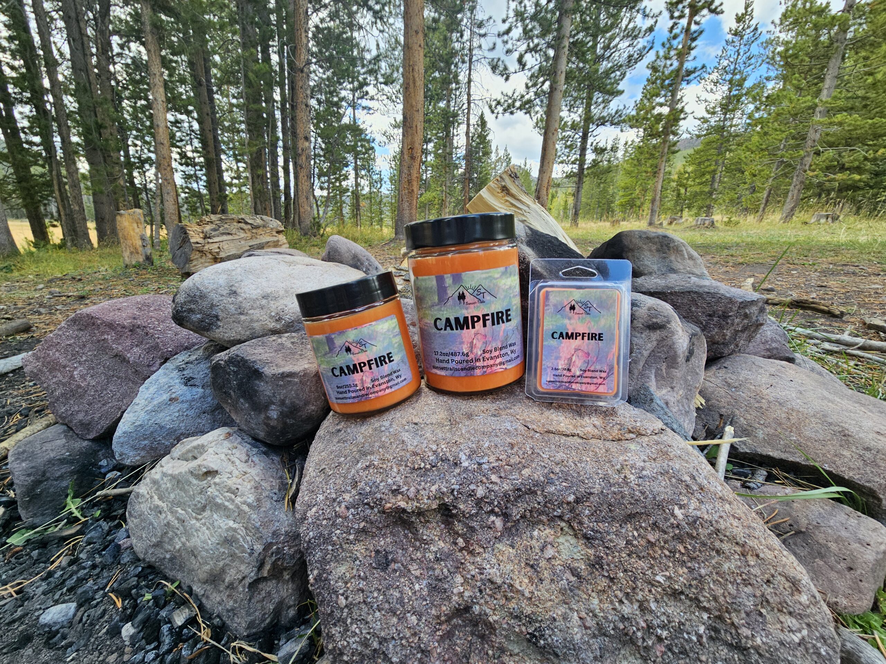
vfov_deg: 89.9
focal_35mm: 13
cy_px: 332
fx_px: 333
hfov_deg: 106.2
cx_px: 443
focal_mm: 2.2
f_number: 2.2
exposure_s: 1/255
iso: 50
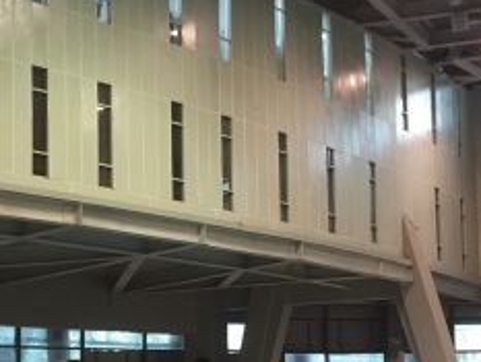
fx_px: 1210
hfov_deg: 22.0
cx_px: 62
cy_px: 303
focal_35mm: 87
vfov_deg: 16.8
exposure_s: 1/17
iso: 100
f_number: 2.2
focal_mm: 4.15
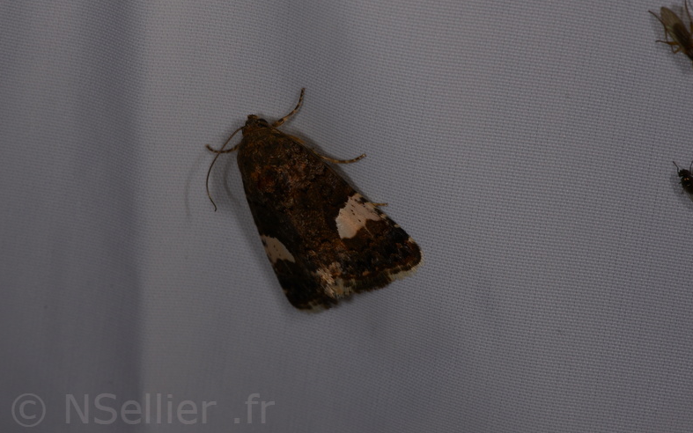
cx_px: 346
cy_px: 206
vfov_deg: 10.0
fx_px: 2465
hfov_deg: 16.0
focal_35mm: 131
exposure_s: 1/60
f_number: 22
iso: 100
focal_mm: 85
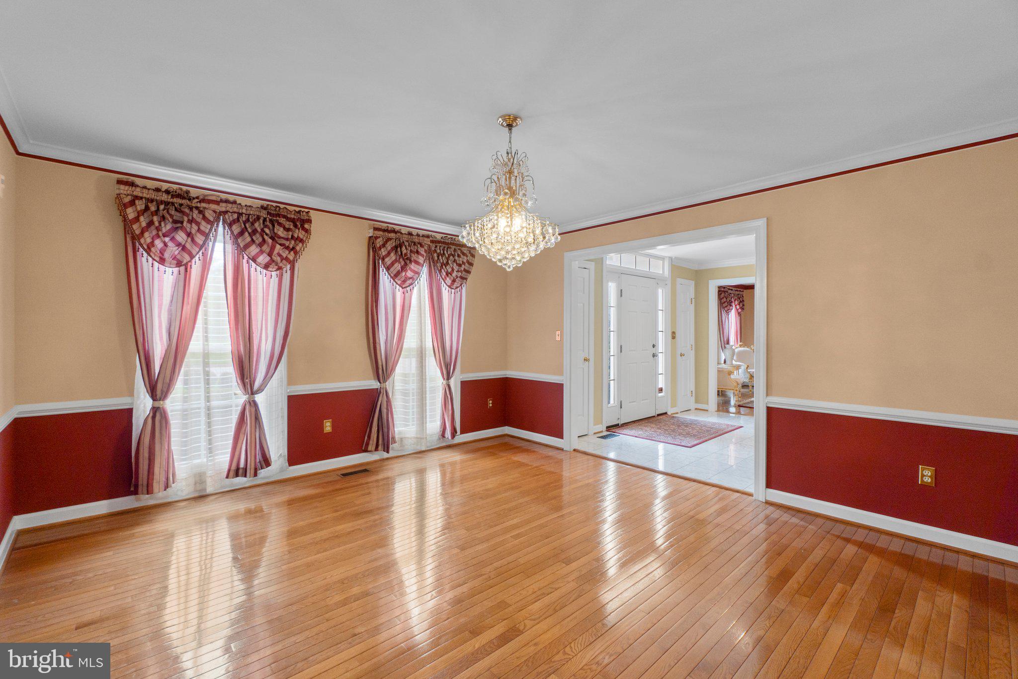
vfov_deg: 77.3
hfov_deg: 100.4
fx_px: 424
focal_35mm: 15
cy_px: 340
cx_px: 509
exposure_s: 1/6
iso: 100
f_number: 8
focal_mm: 10
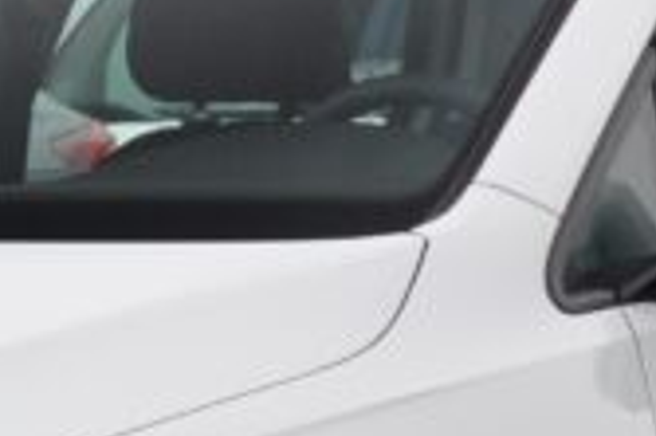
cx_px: -35
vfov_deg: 4.7
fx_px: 5352
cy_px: 409
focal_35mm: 294
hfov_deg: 7.0
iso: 500
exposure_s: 1/200
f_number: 7.1
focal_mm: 32
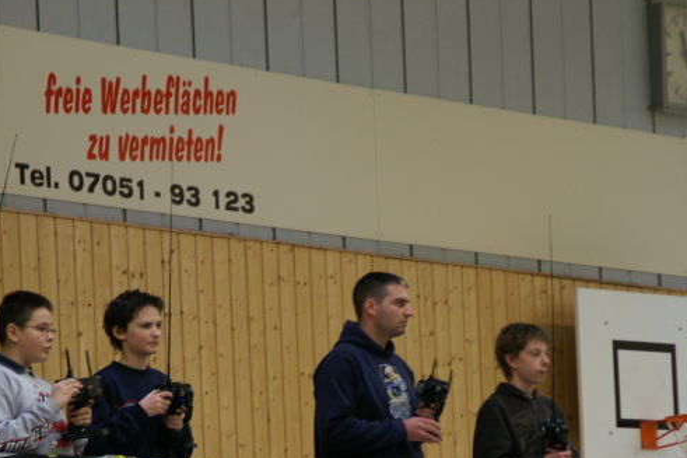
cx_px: 239
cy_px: 366
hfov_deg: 7.0
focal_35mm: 293
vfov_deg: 4.7
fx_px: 5589
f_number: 5.6
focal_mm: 120
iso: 400
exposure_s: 1/20
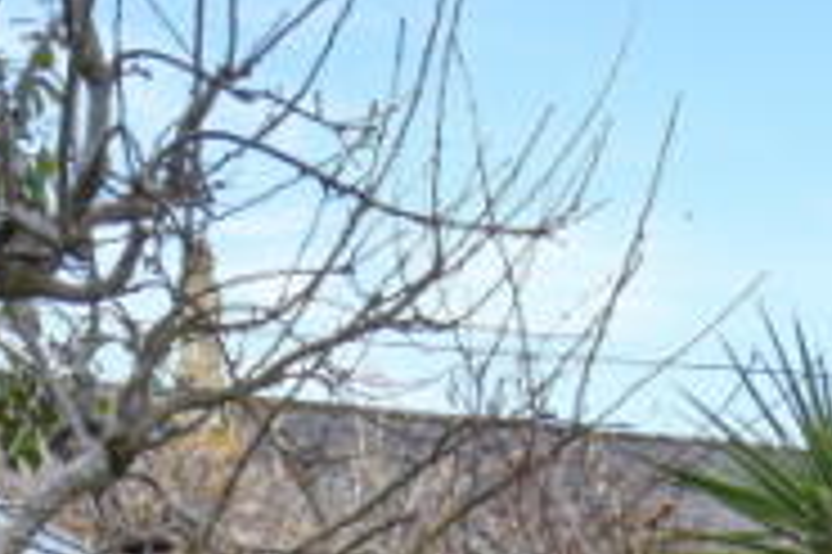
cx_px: 1376
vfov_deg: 14.4
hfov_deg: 19.8
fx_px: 1916
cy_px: 1016
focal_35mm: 83
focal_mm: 10
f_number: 6.3
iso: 200
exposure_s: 1/250
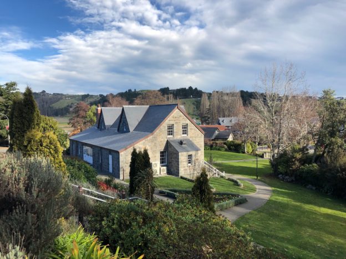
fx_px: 280
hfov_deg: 63.4
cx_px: 173
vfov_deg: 49.7
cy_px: 130
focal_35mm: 28
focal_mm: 3.99
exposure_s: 1/787
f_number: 1.8
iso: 20
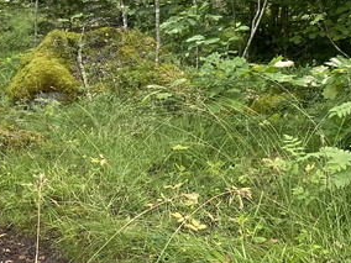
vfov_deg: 16.4
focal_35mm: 88
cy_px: -12
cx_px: -98
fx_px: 892
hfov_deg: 20.4
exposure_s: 1/122
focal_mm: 4.25
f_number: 1.8
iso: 50
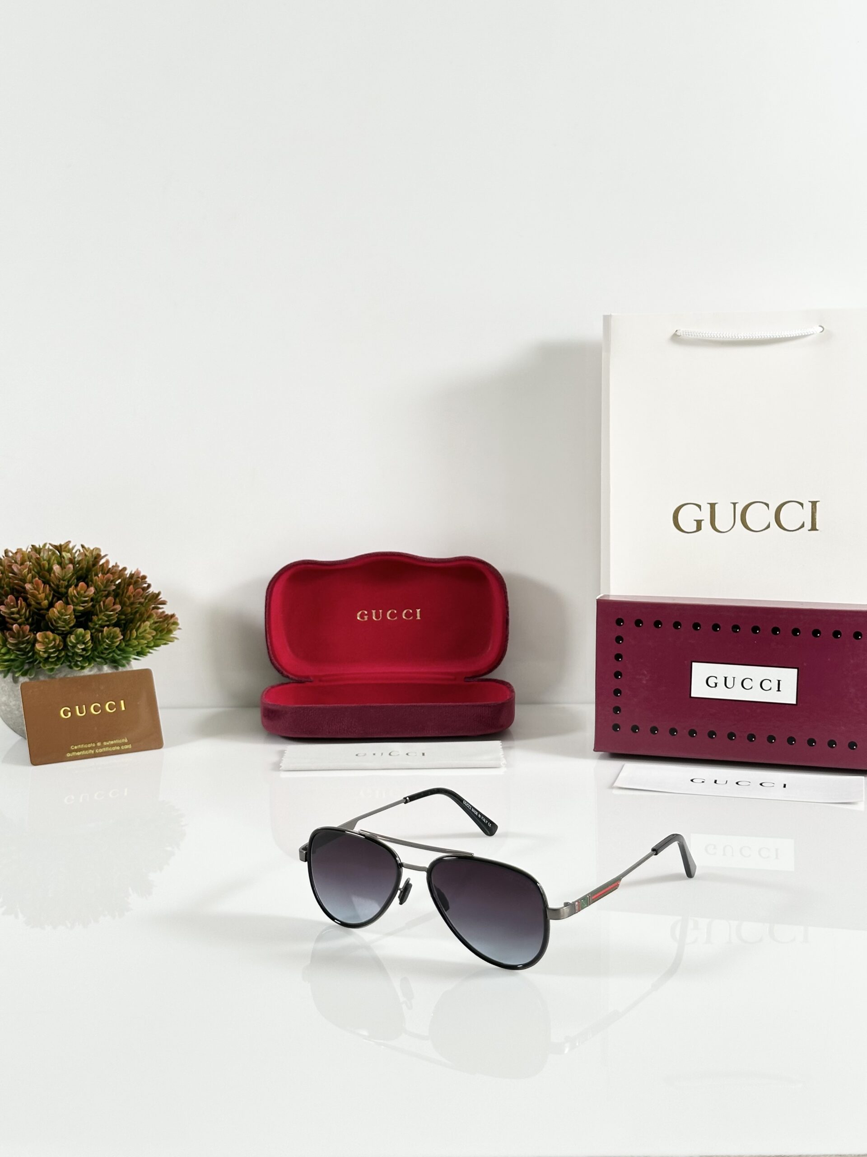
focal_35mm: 48
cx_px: 434
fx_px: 1603
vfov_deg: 39.7
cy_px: 578
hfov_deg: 30.3
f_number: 1.78
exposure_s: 1/100
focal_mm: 6.86
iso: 64
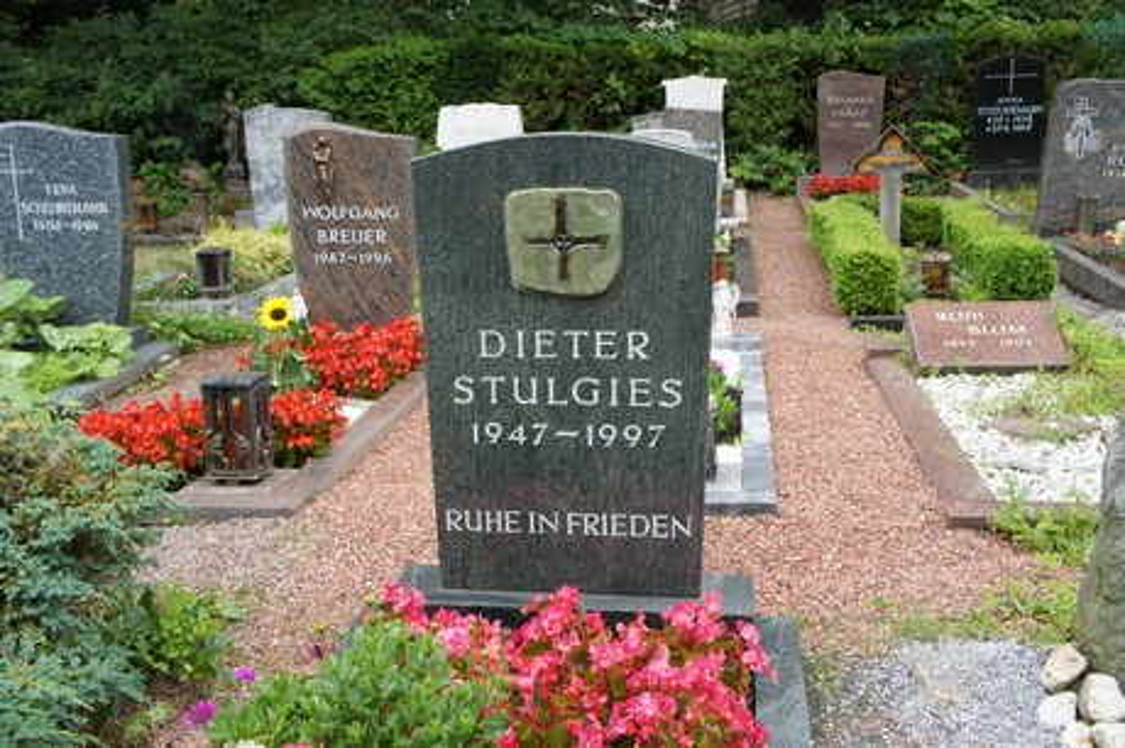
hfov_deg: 49.6
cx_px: 562
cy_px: 374
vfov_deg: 34.2
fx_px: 1218
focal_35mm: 39
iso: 200
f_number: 6.3
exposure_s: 1/100
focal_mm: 26
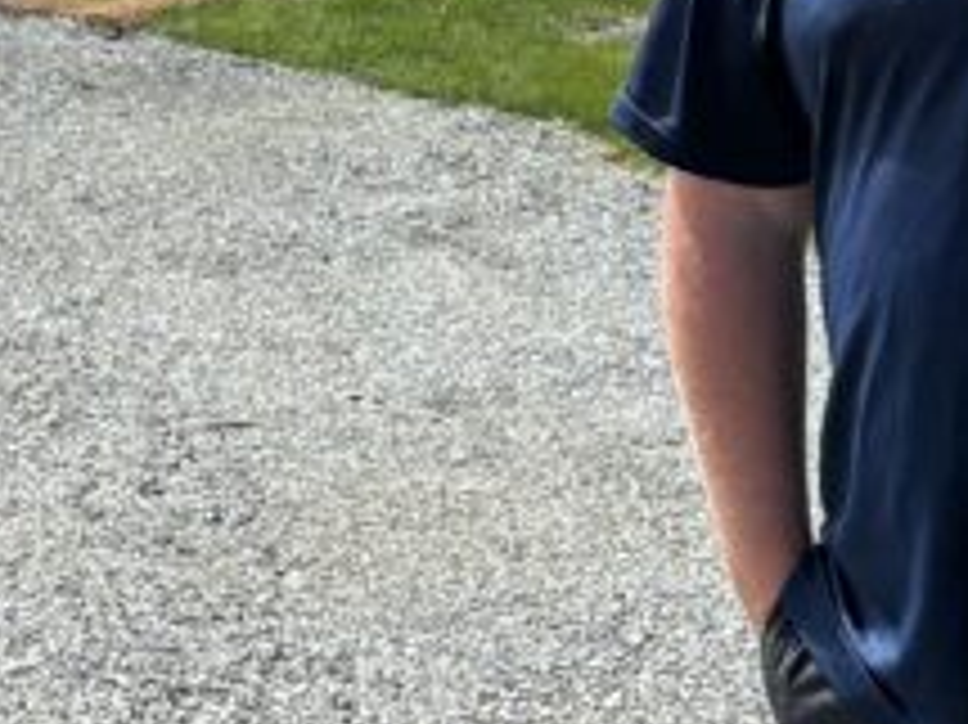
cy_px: -283
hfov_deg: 15.6
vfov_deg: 11.5
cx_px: 23
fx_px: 3466
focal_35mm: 124
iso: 50
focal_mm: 5.96
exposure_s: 1/6329
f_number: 1.6
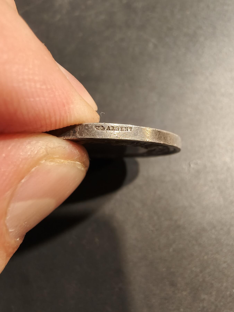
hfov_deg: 58.9
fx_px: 207
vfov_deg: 73.9
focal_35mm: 23
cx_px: 117
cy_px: 156
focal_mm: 2.32
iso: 200
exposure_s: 1/67.9
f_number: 2
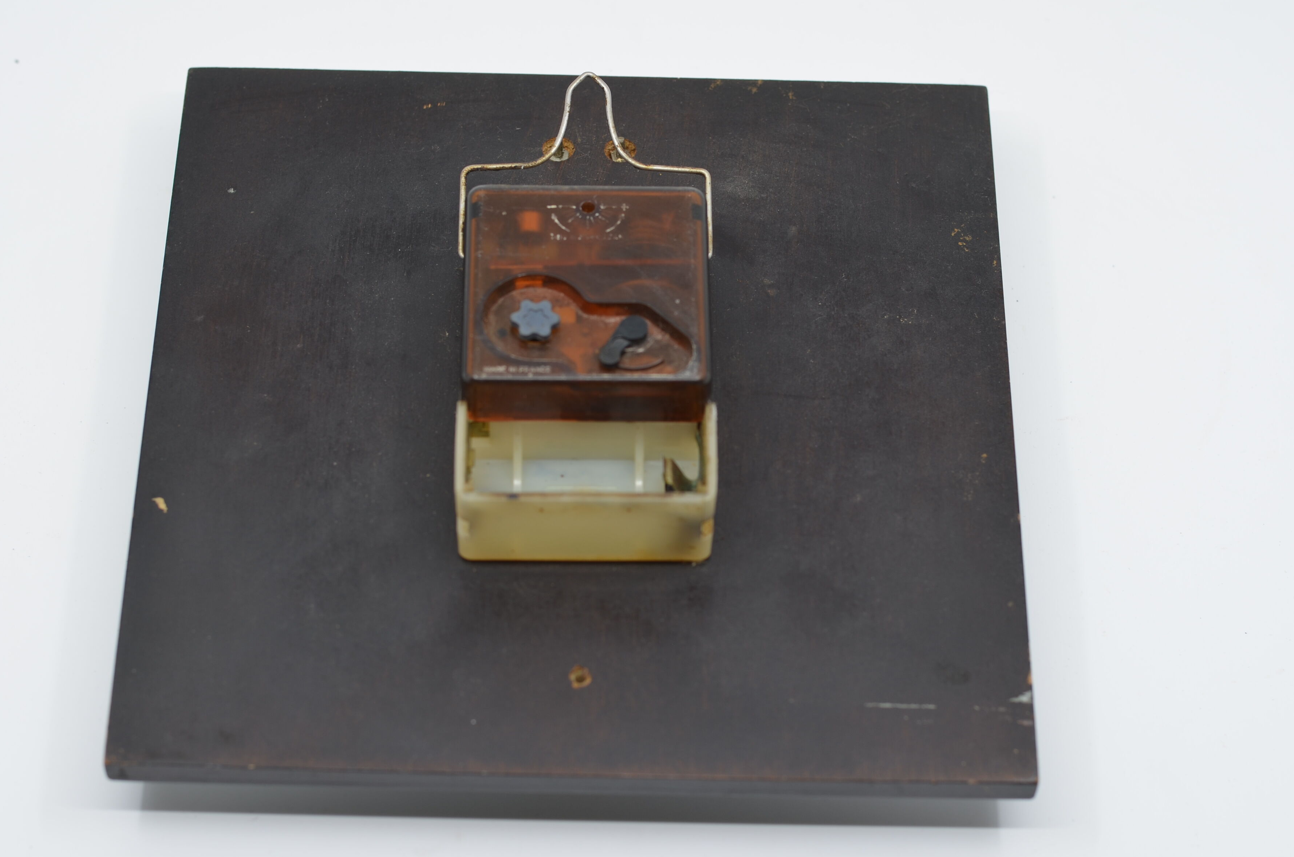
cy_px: 436
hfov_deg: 26.0
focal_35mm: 78
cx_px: 670
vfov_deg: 17.4
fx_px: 2798
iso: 100
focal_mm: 50
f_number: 4.5
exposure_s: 1/80
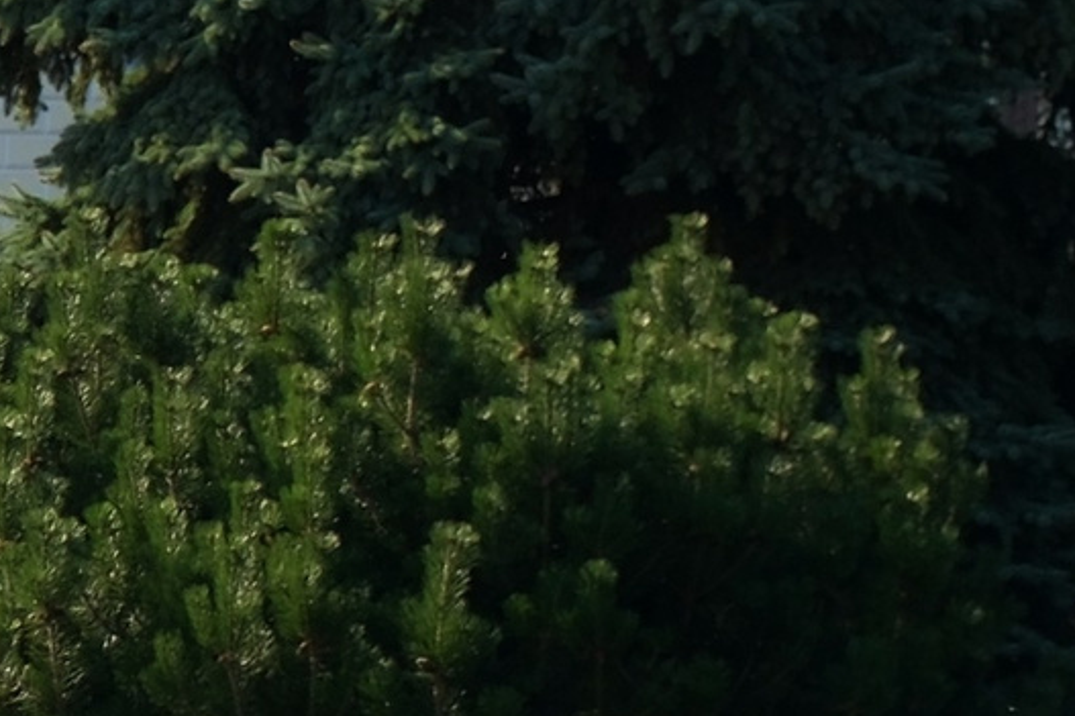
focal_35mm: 199
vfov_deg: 6.8
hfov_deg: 9.5
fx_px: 5940
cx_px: -1246
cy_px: 979
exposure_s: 1/170
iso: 160
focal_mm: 27
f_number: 8
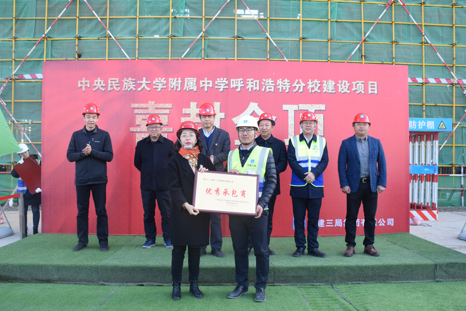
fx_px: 362
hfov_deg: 65.5
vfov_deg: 46.4
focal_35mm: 28
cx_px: 232
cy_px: 158
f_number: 7.1
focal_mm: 18
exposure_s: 1/200
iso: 400
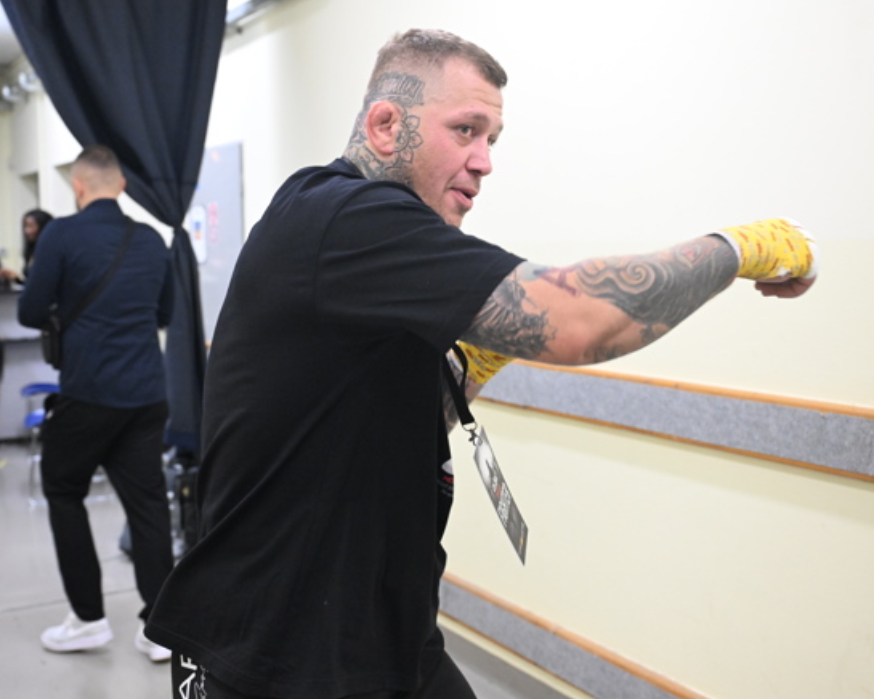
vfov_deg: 34.1
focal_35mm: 44
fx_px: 1138
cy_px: 340
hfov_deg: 41.9
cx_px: 375
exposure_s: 1/500
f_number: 3.5
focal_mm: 37
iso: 5000
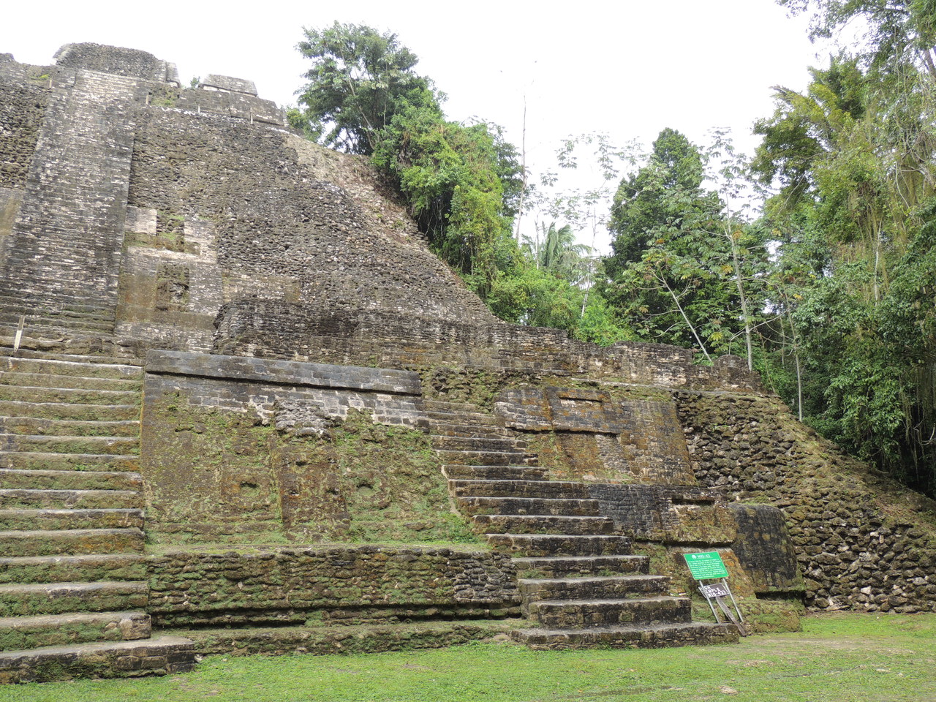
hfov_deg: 55.4
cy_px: 351
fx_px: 892
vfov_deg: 42.9
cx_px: 468
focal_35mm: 33
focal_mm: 5.8
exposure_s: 1/200
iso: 100
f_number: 3.2
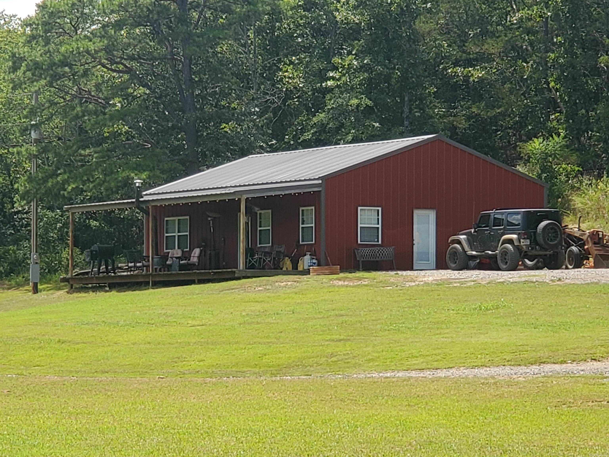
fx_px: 915
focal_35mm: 52
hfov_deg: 36.8
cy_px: 228
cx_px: 304
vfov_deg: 28.0
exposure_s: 1/426
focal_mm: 6
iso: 50
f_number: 2.4
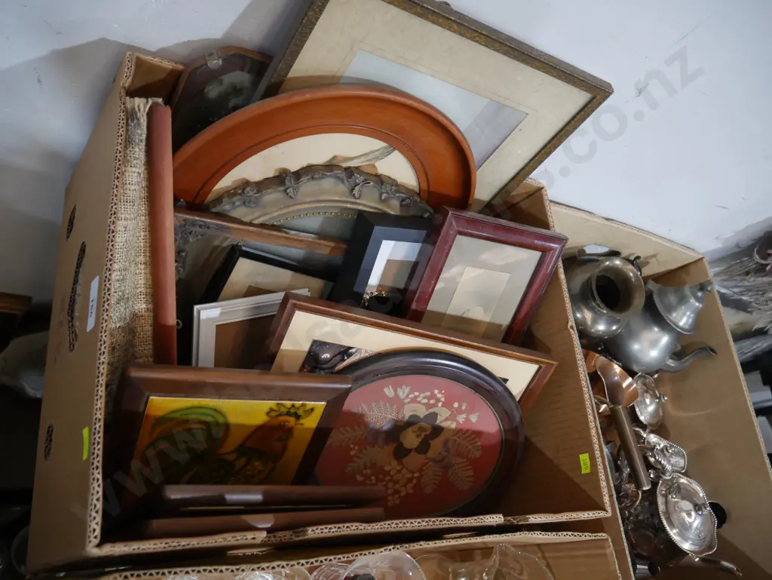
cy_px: 290
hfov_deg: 63.4
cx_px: 386
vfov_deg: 49.8
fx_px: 625
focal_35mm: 28
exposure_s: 1/60
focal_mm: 14
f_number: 3.5
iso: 1250
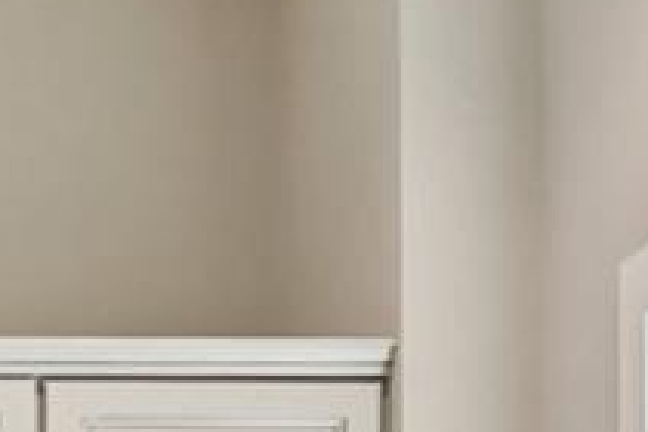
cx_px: -410
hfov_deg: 13.1
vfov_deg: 8.6
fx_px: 2610
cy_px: 1061
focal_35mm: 145
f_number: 8
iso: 400
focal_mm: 19
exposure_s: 1/100
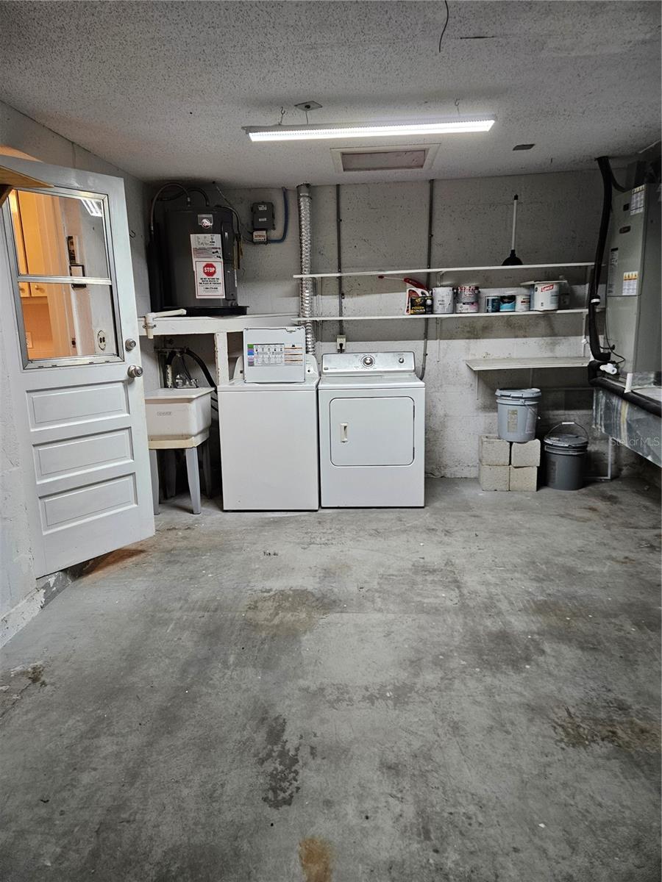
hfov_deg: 58.9
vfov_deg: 73.9
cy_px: 441
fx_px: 586
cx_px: 331
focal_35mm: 23
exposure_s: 1/120
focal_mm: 5.4
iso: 320
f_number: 1.8
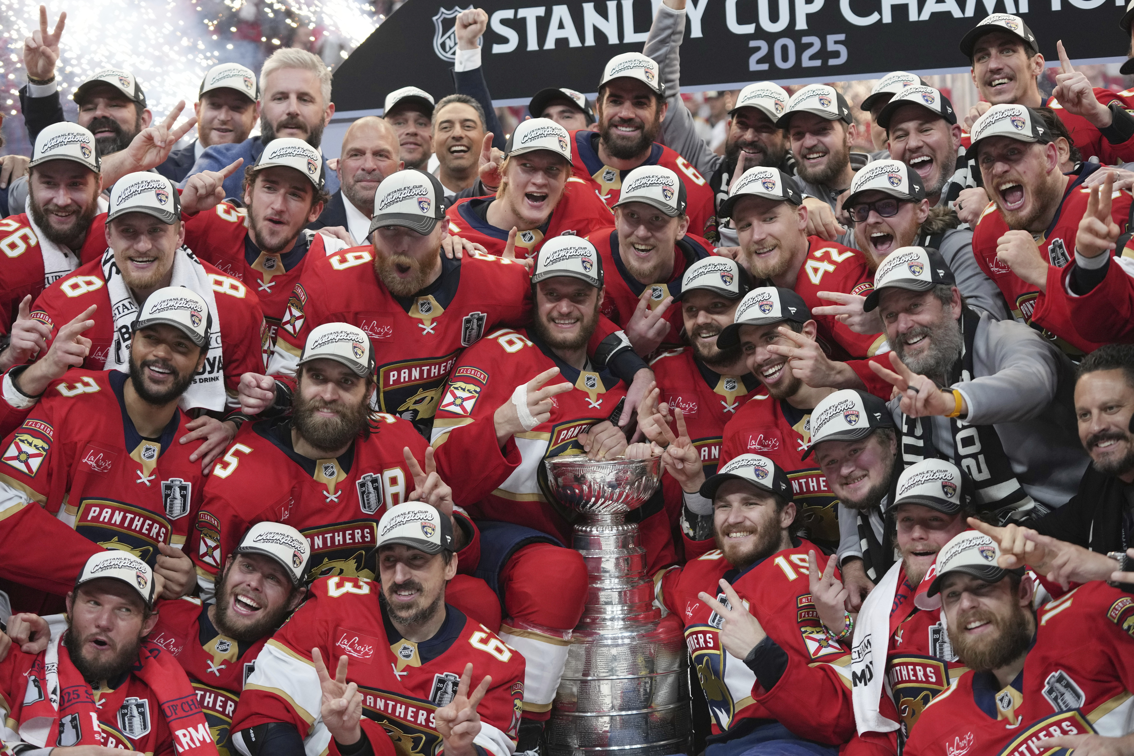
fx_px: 2394
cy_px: 378
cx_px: 567
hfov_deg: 26.7
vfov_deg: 17.9
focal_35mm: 76
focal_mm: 76
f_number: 3.5
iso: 2500
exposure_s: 1/1000
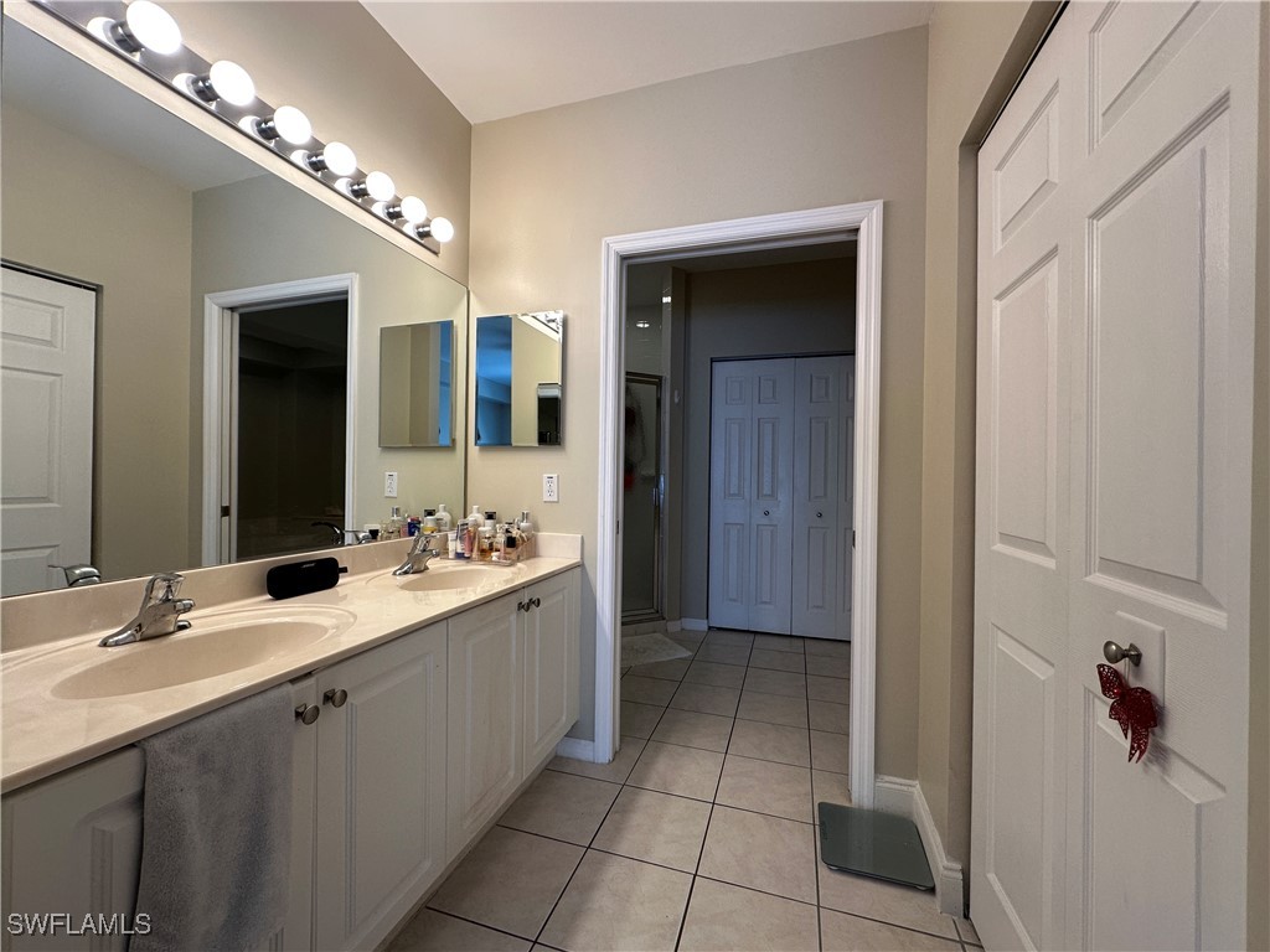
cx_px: 635
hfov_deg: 102.1
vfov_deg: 85.7
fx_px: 514
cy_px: 476
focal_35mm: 14
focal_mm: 2.22
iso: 100
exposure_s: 1/120
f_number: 2.2
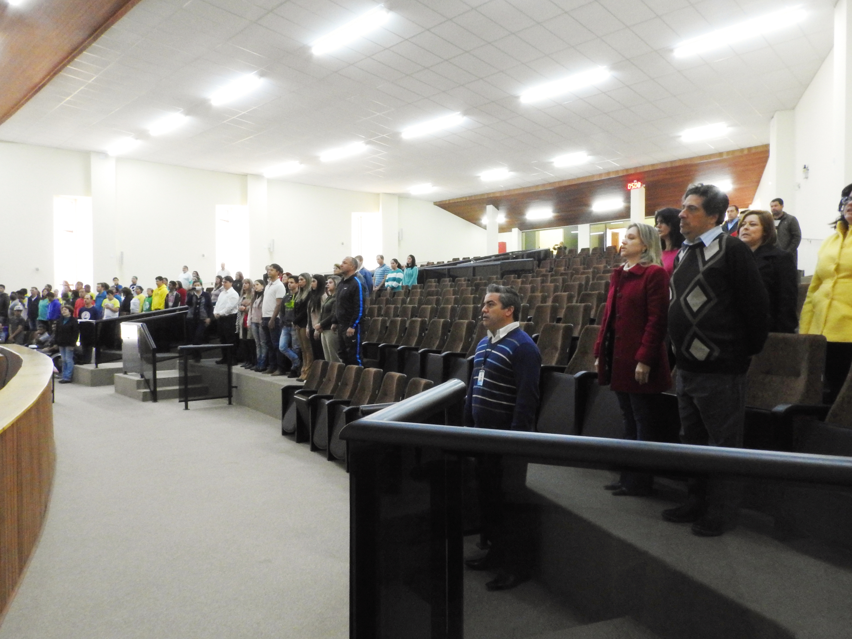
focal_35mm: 24
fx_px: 591
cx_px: 426
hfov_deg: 71.6
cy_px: 320
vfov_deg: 56.8
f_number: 7.6
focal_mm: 4.3
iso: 800
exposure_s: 1/8
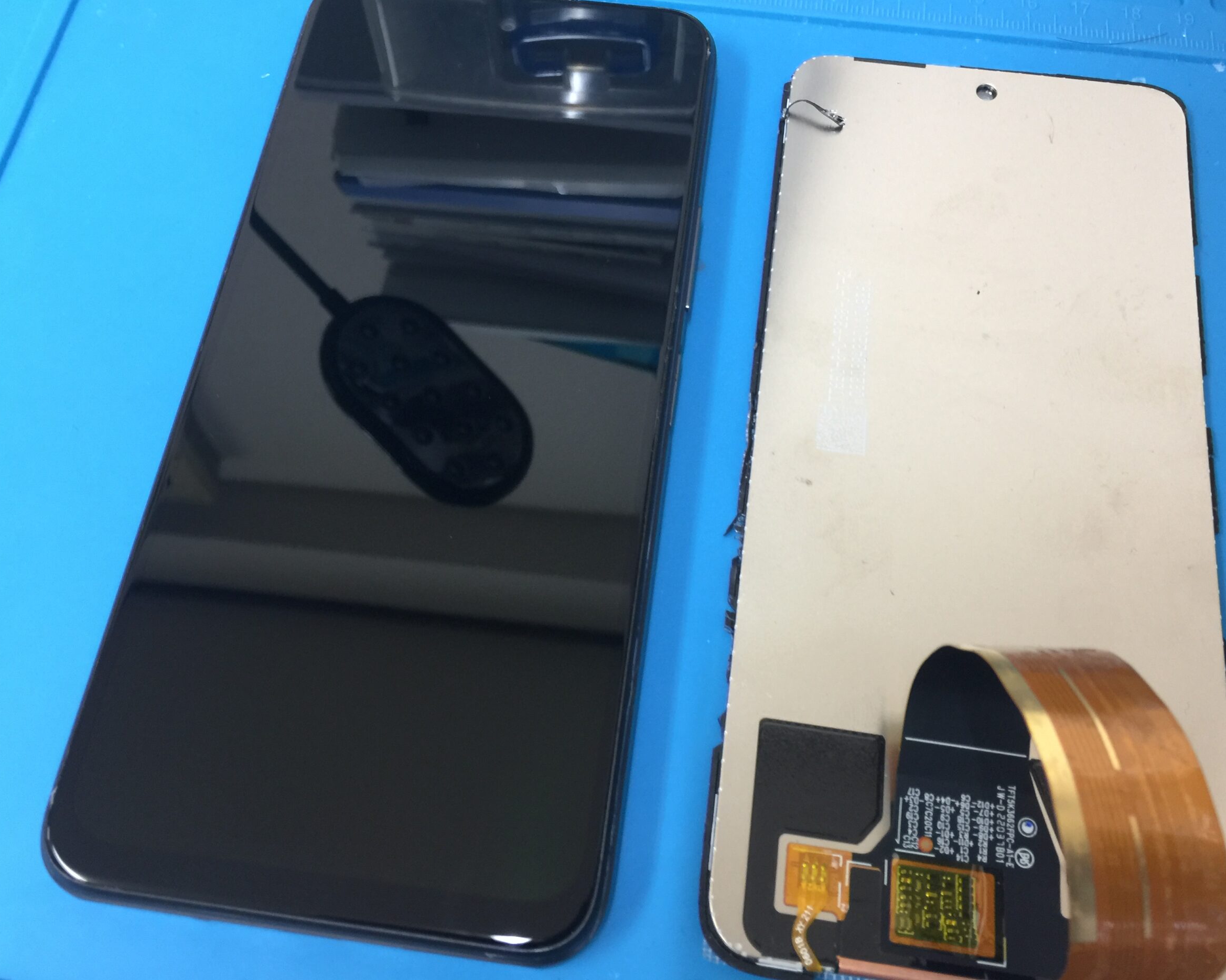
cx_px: 597
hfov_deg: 57.2
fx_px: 1125
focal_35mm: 31
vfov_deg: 47.1
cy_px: 477
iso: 80
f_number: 2.2
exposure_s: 1/17
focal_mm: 4.15
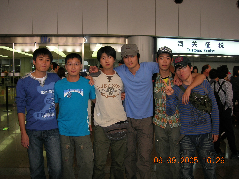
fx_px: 262
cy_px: 90
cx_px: 120
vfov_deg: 37.7
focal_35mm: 38
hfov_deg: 49.0
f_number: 2.8
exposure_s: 1/30
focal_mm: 7.8
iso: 64
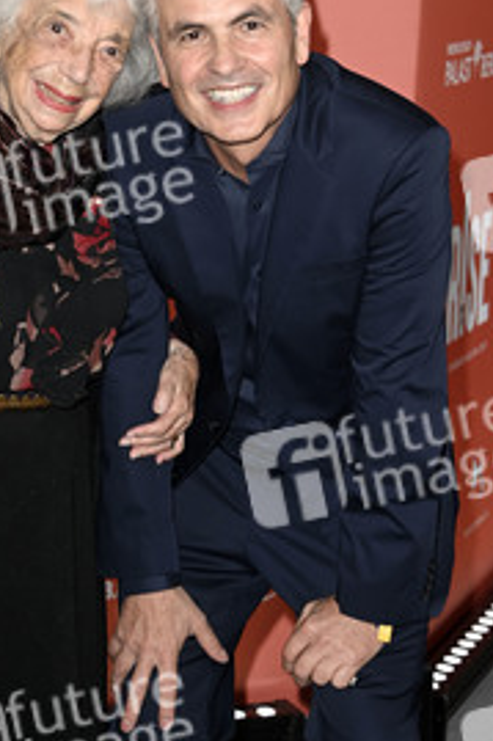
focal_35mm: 107
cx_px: 132
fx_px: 2201
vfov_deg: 19.1
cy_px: 325
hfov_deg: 12.7
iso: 640
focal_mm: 72
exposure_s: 1/200
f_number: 5.6
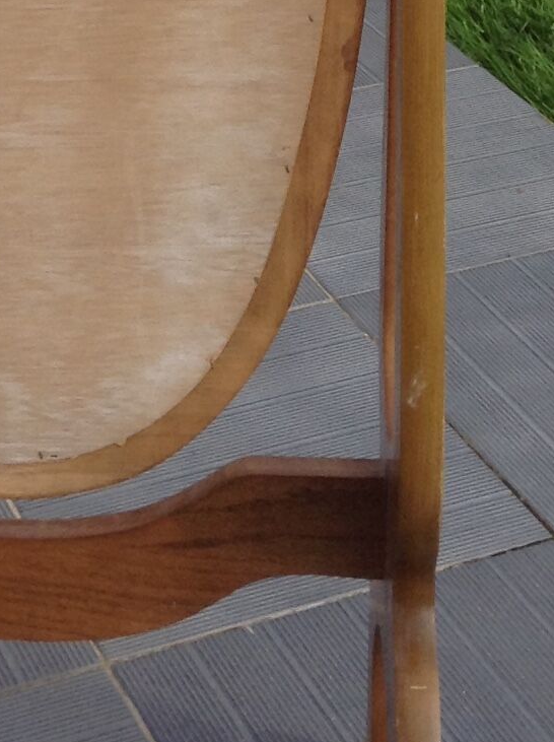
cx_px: 94
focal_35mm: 117
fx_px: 2503
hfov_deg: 12.6
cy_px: -445
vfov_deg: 15.3
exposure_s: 1/517
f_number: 2.4
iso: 25
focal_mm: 3.3
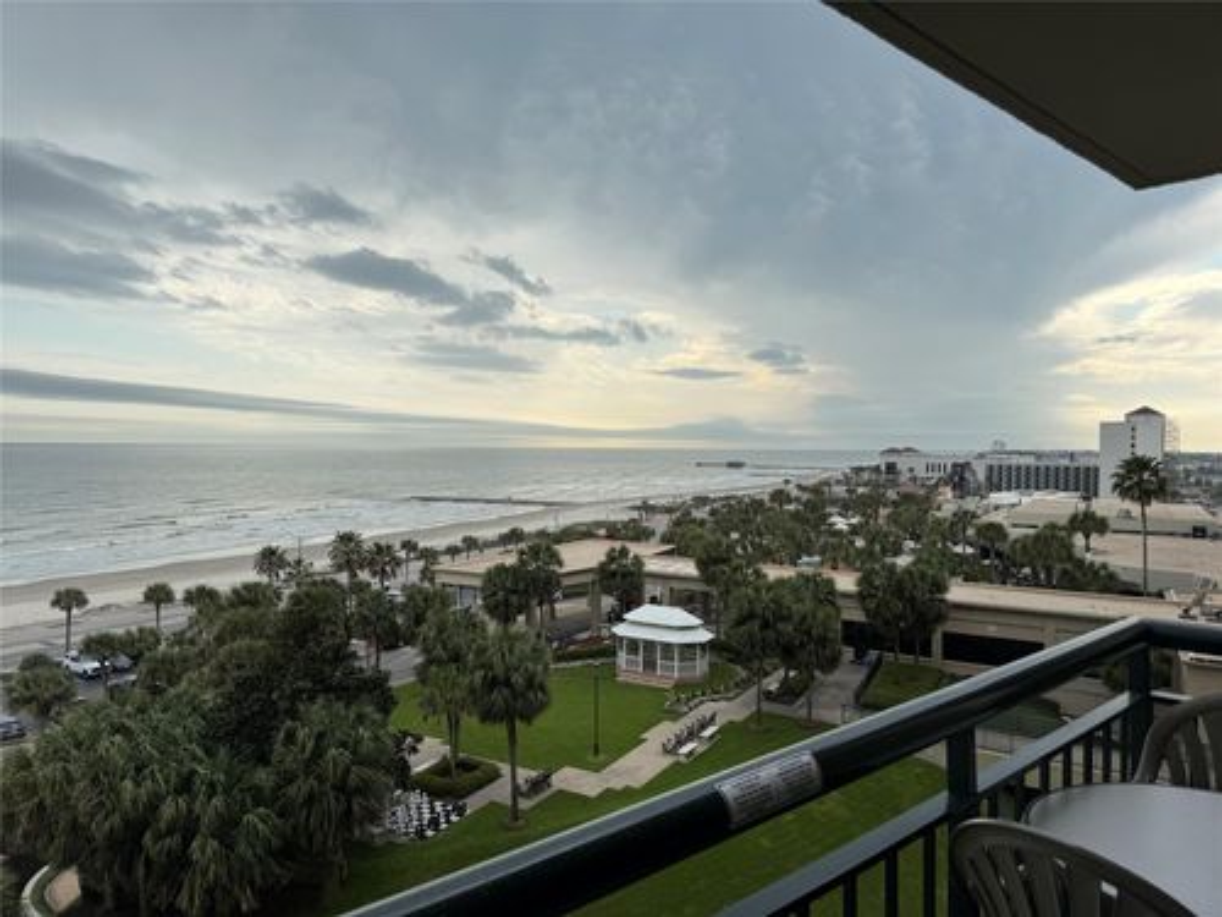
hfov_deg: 71.6
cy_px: 458
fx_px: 847
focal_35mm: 24
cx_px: 611
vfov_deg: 56.8
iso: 80
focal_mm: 6.86
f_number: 1.78
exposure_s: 1/4608
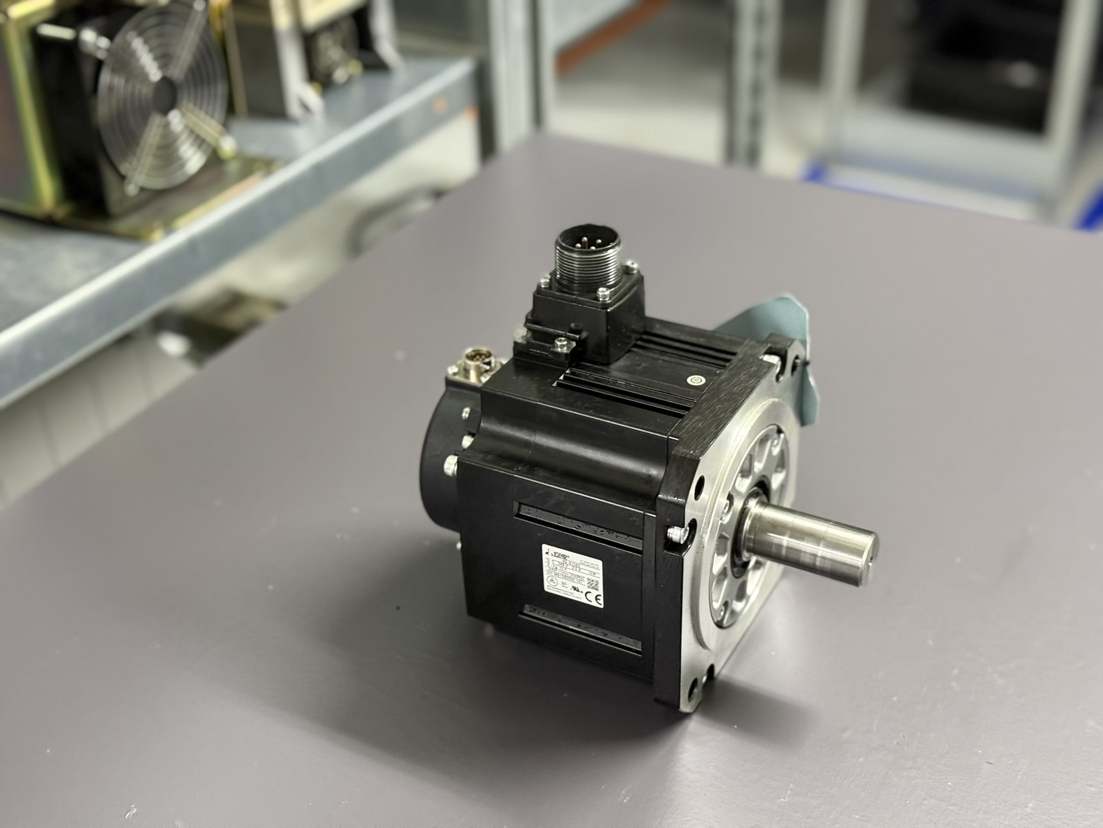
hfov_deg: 39.7
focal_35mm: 48
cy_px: 414
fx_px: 1529
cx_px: 552
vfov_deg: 30.3
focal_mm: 6.76
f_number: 1.78
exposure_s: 1/33
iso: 400
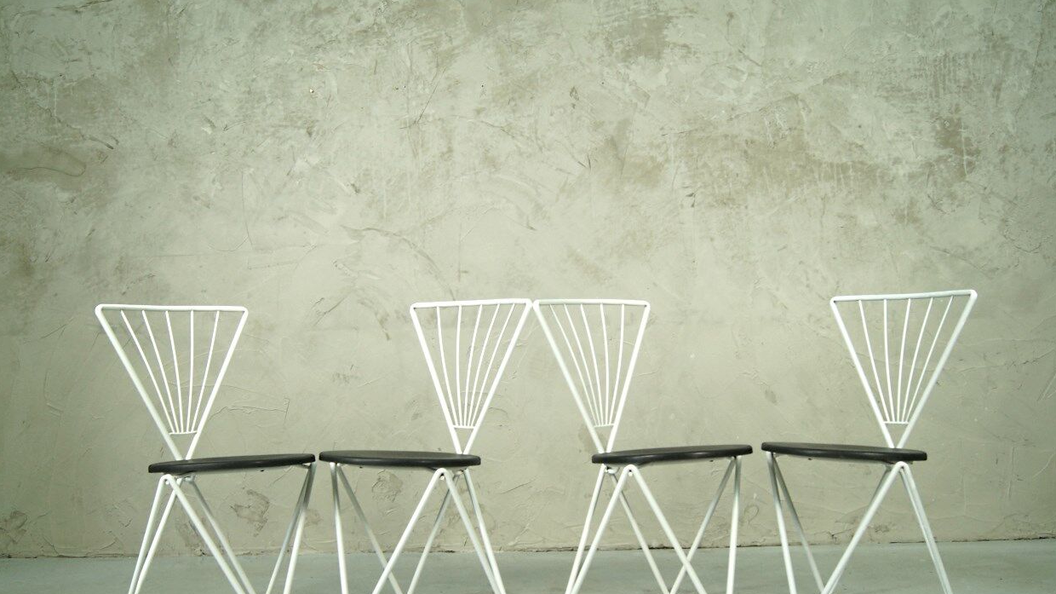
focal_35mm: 38
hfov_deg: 52.8
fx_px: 1064
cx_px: 529
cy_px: 352
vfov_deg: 31.1
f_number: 7.1
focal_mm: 24
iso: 400
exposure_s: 1/25
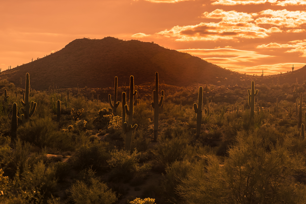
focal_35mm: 106
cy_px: 102
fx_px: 901
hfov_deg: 19.3
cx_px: 153
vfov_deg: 12.9
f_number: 7.1
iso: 200
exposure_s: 1/1000
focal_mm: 70
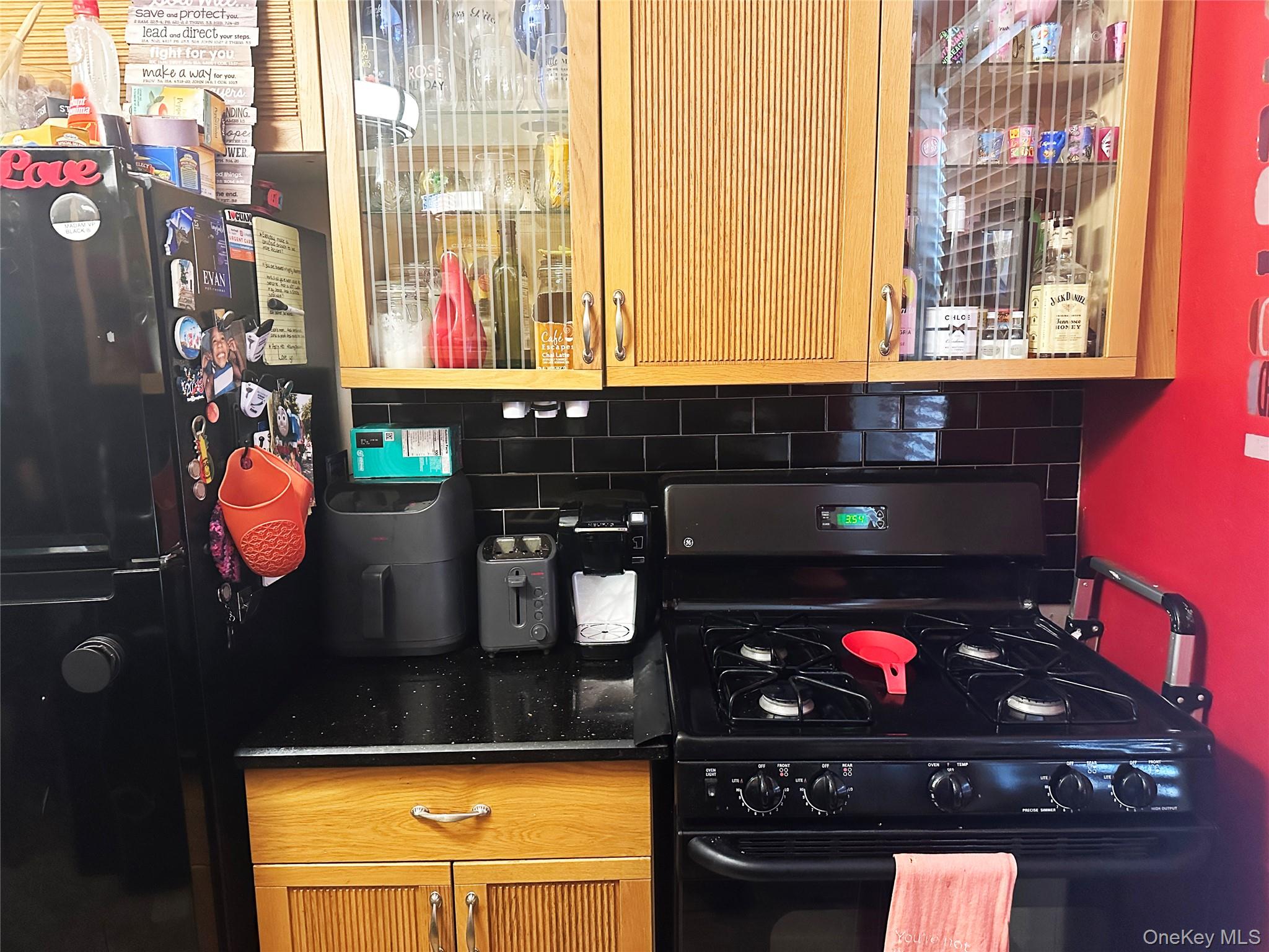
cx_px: 634
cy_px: 476
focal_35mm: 24
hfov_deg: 71.6
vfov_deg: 56.8
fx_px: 880
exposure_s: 1/40
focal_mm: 6.86
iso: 1000
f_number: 1.78
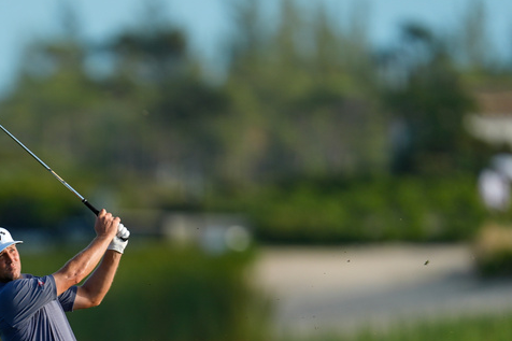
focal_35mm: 1292
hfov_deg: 1.6
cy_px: 345
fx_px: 18368
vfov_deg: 1.1
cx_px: 39
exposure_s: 1/1250
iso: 200
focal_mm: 600
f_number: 4
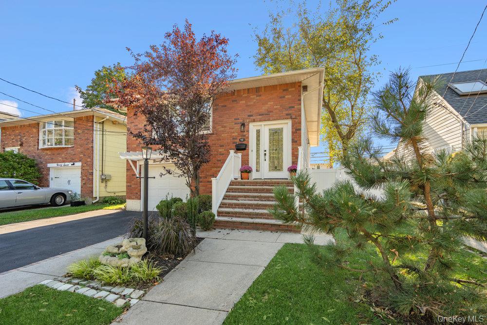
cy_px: 162
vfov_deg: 73.8
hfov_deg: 96.7
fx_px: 216
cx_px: 244
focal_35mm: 16
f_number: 4.5
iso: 125
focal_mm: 16
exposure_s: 1/200
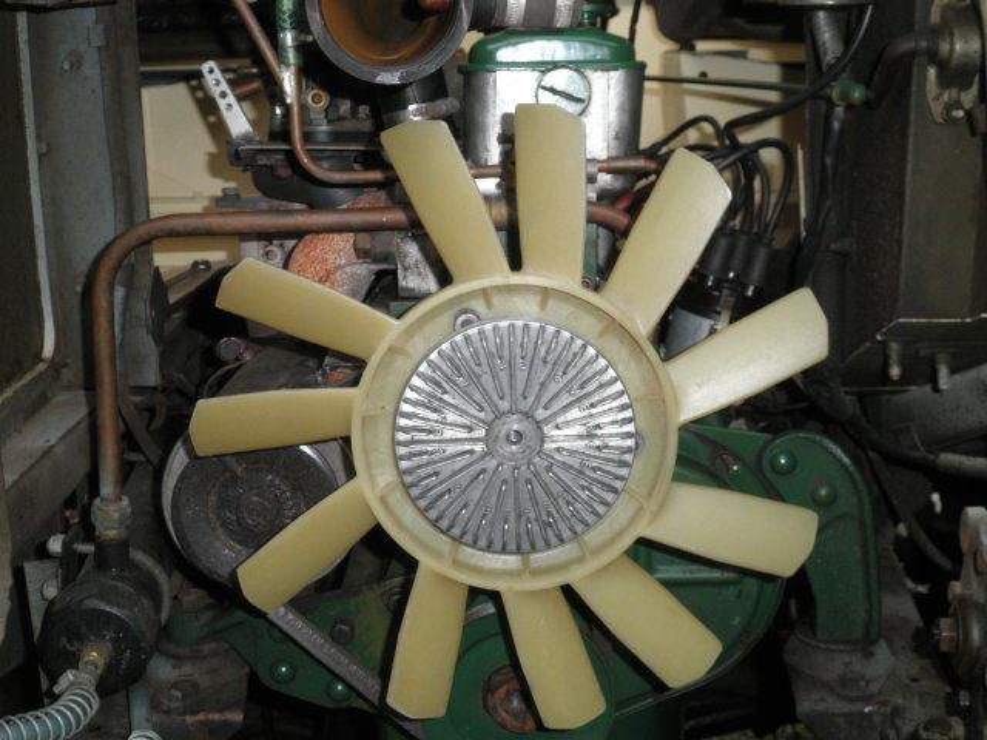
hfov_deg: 40.4
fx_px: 1340
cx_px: 494
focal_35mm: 47
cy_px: 370
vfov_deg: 30.9
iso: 160
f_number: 3.4
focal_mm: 8.3
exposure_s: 1/60
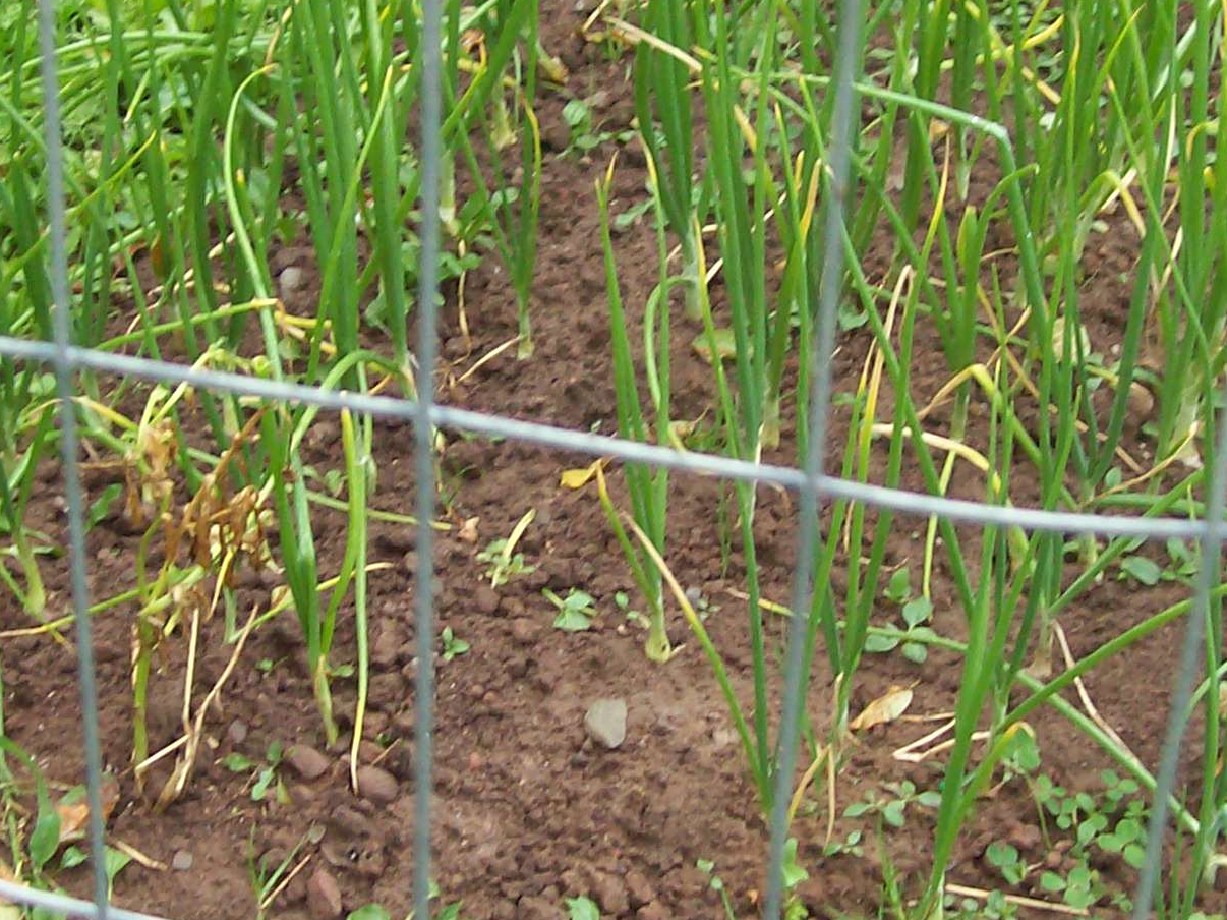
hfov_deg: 23.0
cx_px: 515
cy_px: 350
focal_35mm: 85
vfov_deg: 17.3
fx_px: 3012
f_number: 2.7
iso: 80
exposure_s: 1/162
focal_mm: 6
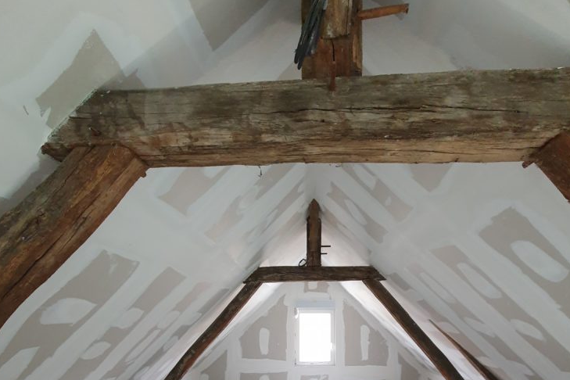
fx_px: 301
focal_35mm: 19
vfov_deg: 57.7
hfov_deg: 86.9
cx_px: 292
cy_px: 324
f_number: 2.2
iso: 400
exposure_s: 1/33
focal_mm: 1.8
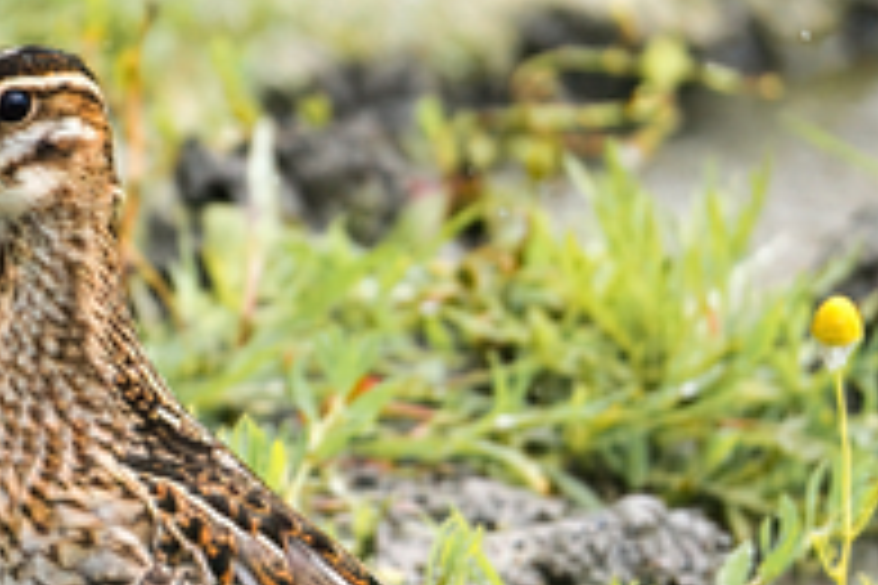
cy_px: 524
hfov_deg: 1.5
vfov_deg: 1.0
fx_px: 34508
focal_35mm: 1415
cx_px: 18
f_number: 6.3
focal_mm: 600
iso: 3200
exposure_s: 1/2500
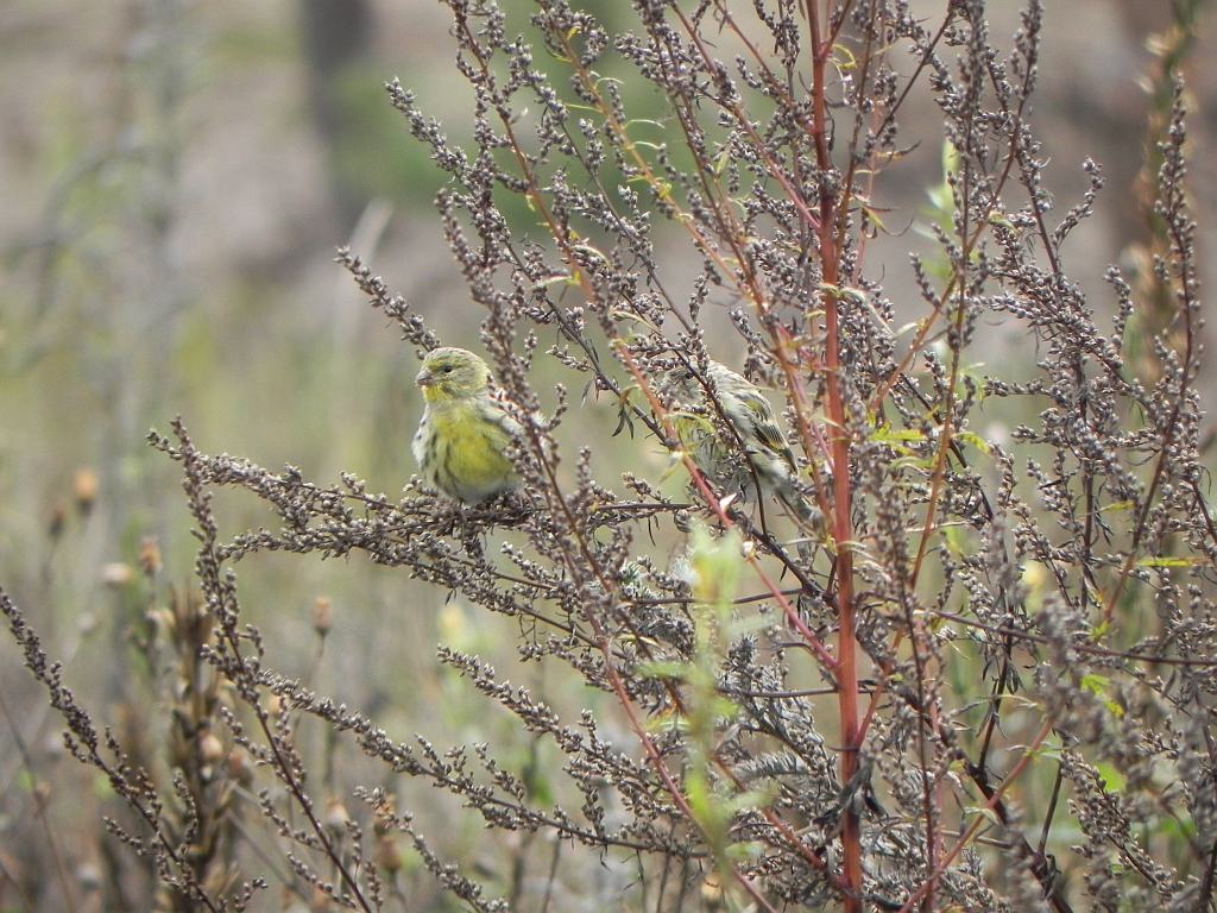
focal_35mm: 678
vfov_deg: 2.2
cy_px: 456
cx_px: 608
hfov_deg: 2.9
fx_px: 23837
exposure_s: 1/161
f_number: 5
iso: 160
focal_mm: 120
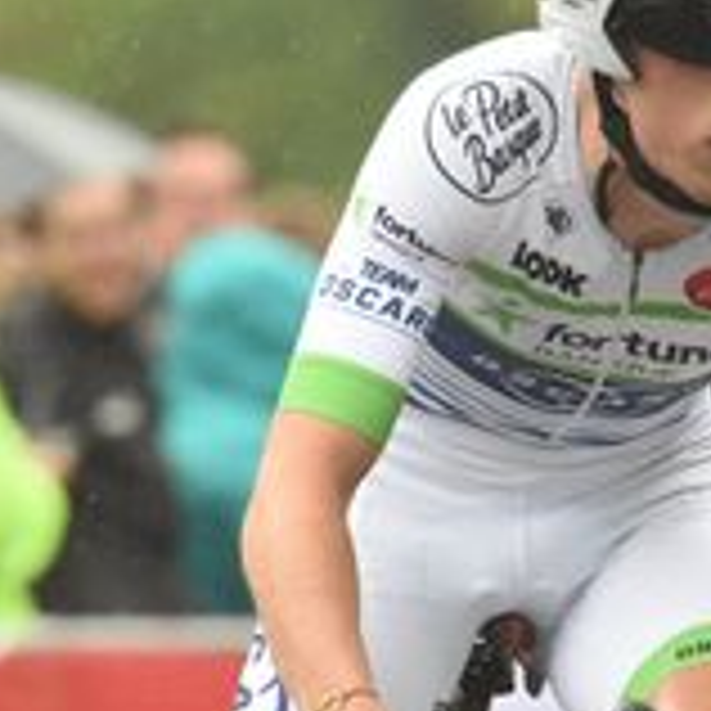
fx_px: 22425
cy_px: 407
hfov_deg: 1.8
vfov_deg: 1.8
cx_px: 576
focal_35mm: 965
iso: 6400
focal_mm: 400
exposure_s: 1/800
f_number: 7.1
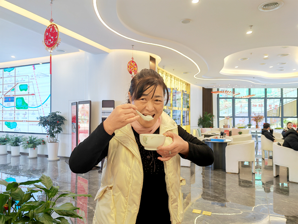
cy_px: 112
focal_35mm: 27
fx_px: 232
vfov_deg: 51.4
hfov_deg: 65.3
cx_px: 149
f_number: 1.9
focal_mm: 5.52
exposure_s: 1/75.8
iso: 311
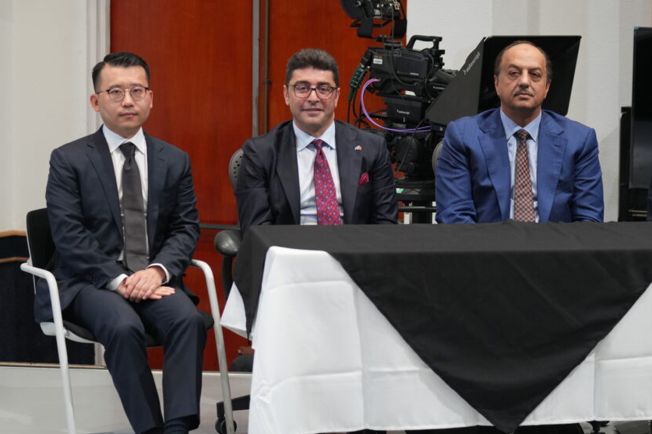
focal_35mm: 107
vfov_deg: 12.8
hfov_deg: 19.0
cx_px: 451
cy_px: 172
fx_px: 1938
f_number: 2.8
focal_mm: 70
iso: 800
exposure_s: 1/200
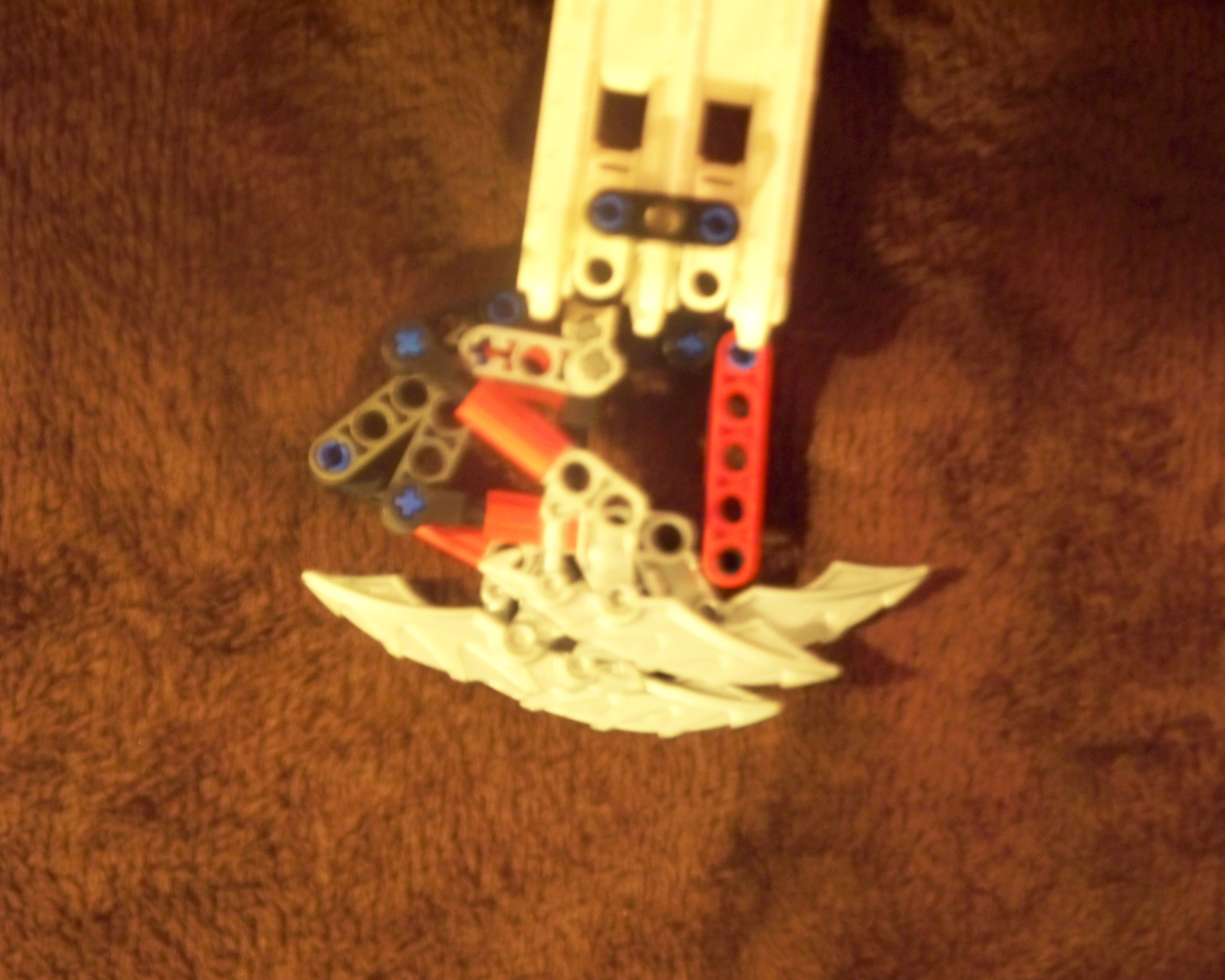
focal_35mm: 108
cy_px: 493
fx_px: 3916
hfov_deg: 17.8
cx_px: 591
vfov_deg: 14.3
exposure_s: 1/2.5
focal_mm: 22.05
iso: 400
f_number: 3.8
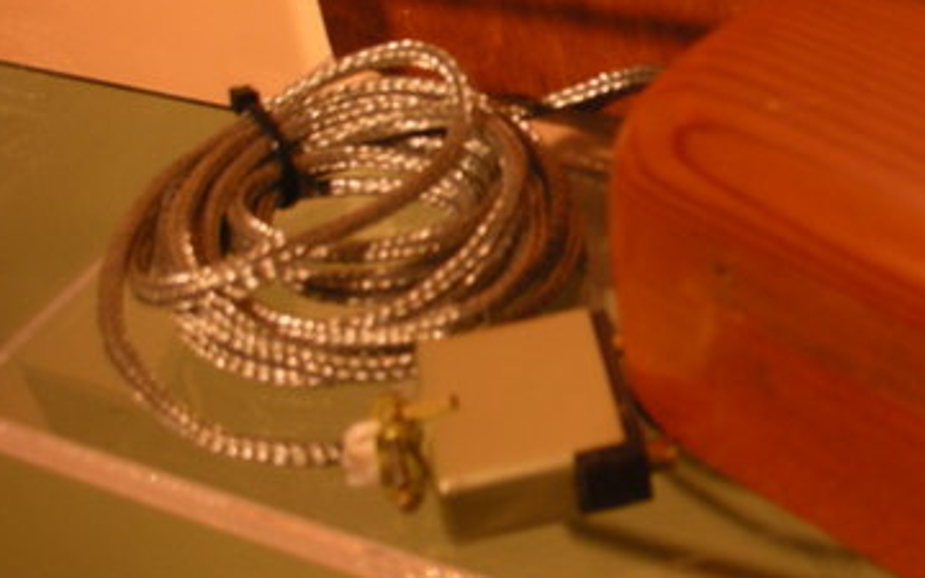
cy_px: 175
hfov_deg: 30.3
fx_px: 1664
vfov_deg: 19.6
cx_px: 748
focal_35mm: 66
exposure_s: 1/3.2
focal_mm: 5.8
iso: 50
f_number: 3
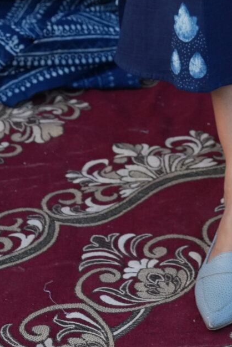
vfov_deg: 9.7
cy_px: -317
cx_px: 322
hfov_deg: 6.8
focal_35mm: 200
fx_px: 1933
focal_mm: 49
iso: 800
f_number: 4.5
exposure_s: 1/320
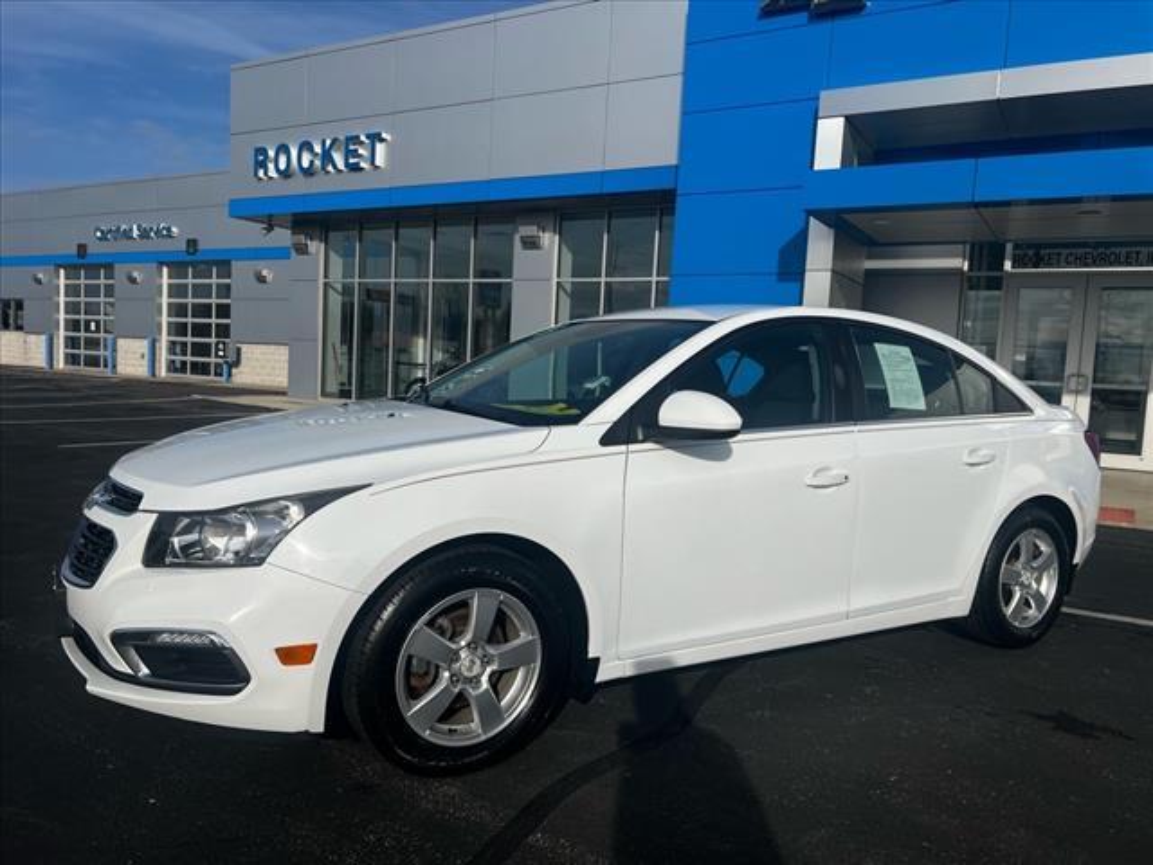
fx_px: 866
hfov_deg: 67.3
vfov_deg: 53.1
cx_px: 576
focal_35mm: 26
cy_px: 432
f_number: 1.5
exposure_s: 1/10309
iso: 50
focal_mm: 5.7
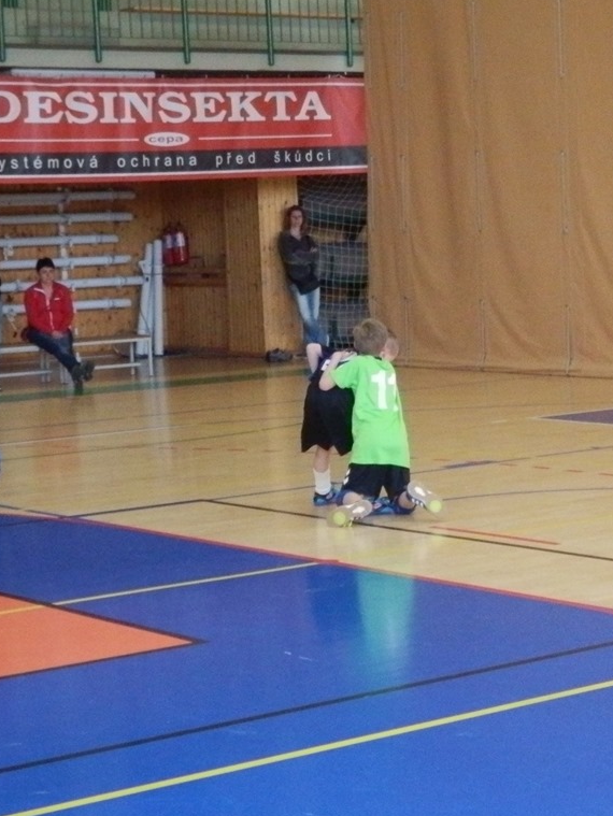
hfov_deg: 16.4
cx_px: 526
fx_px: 2100
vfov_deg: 22.0
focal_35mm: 89
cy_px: 407
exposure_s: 1/250
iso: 1600
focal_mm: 11.9
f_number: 4.4
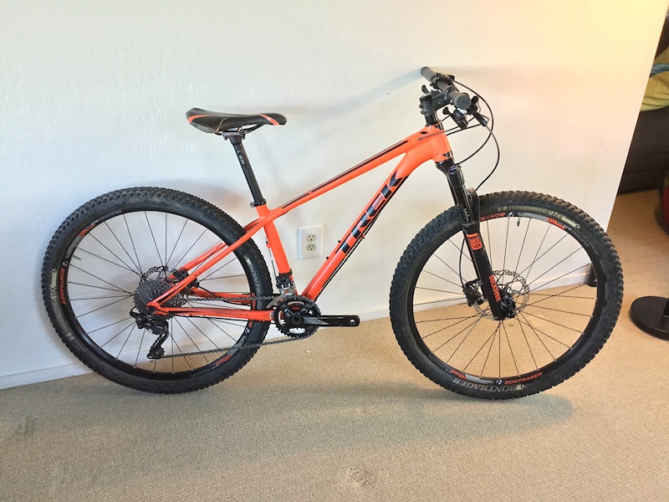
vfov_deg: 45.4
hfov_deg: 58.4
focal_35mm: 31
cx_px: 334
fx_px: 599
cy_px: 251
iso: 200
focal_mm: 3.3
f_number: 2.4
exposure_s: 1/30
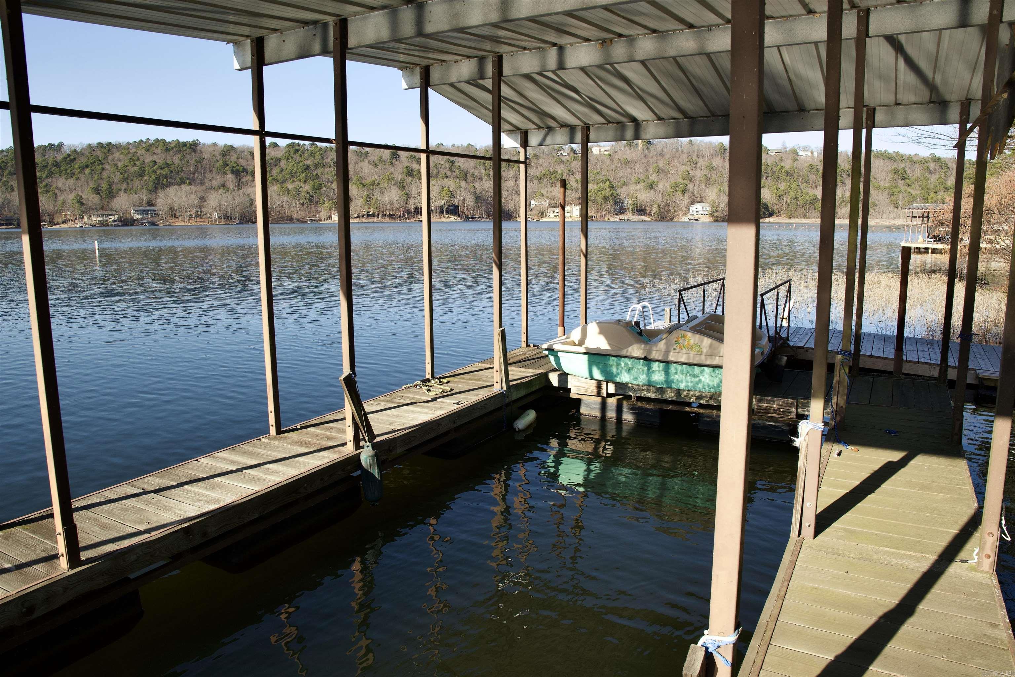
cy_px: 338
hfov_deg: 73.7
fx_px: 677
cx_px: 508
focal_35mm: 24
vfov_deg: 53.1
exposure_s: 1/500
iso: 400
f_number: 9
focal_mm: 16
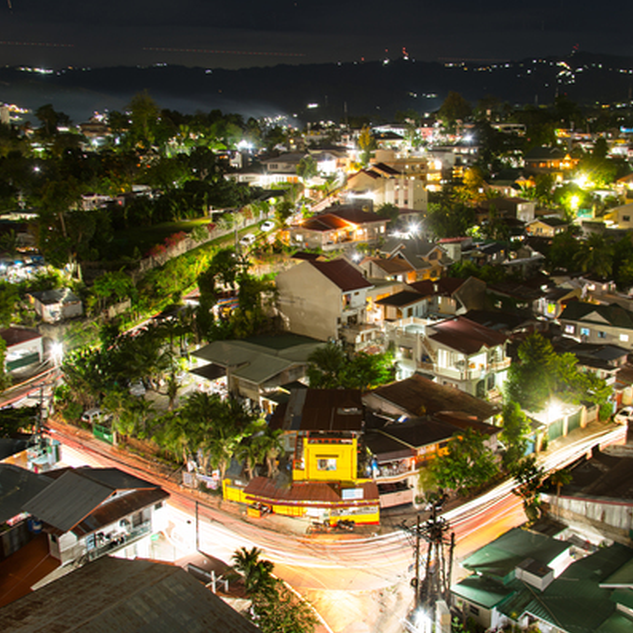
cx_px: 348
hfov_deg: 46.0
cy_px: 317
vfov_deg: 46.0
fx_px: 745
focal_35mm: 36
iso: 50
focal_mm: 28
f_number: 5
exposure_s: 30
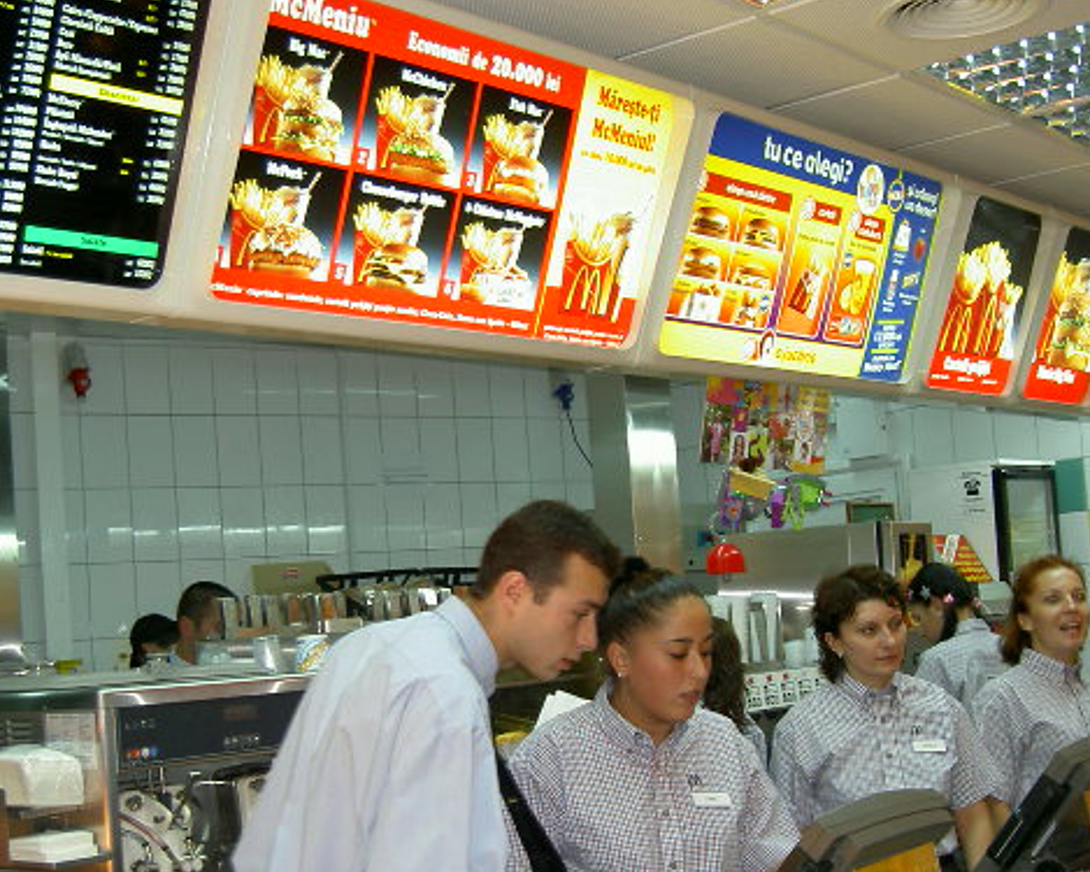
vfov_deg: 29.0
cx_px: 502
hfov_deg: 36.0
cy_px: 546
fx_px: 1677
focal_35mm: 52
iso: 100
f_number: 2.8
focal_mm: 8
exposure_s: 1/59.5
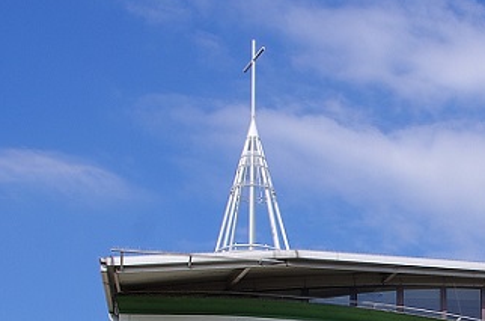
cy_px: 384
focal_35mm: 77
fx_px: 1035
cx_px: 455
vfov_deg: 16.9
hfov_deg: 25.4
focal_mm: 21.25
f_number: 5.6
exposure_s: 1/500
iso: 100
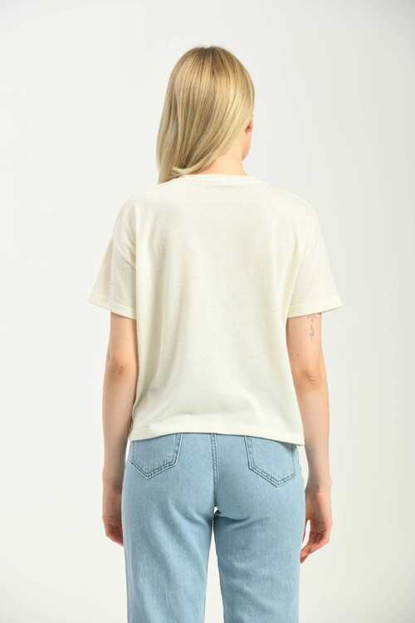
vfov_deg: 16.8
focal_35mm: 122
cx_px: 208
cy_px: 312
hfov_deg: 11.2
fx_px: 2109
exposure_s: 1/160
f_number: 6.3
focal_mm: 122
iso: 100
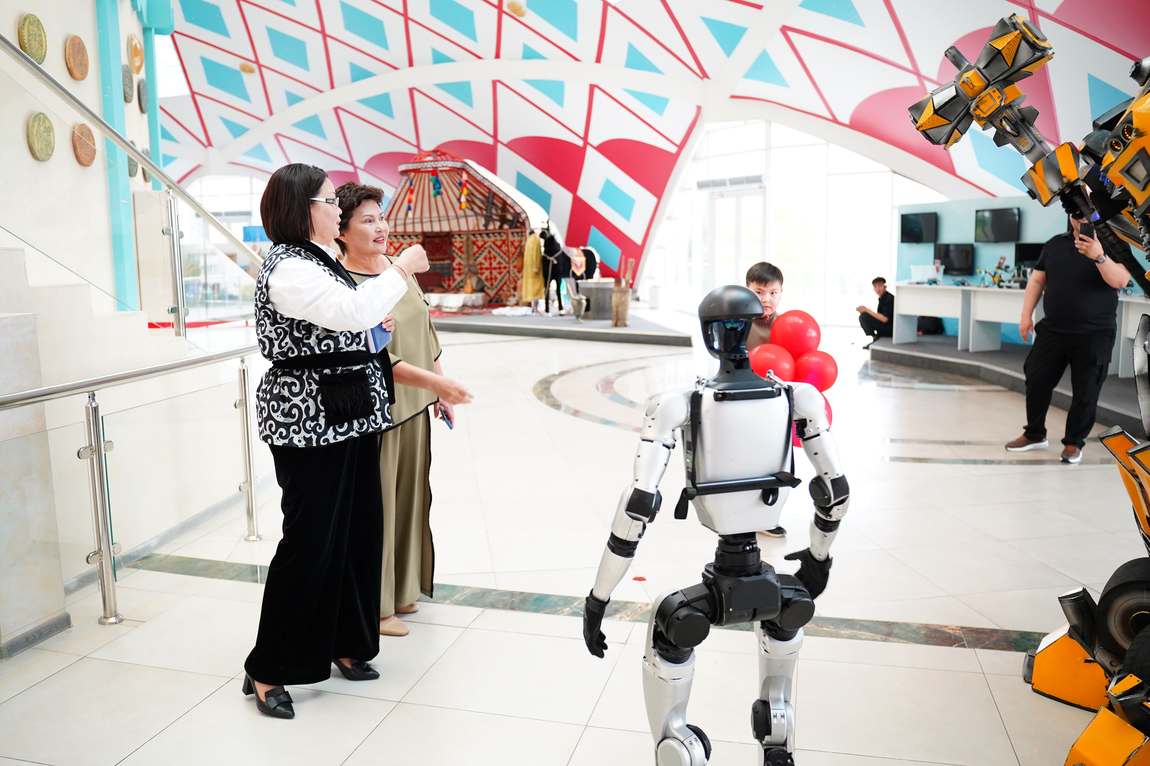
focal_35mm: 28
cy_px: 383
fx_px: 894
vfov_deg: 46.4
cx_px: 575
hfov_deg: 65.5
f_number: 2.8
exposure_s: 1/160
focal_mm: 28
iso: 2000
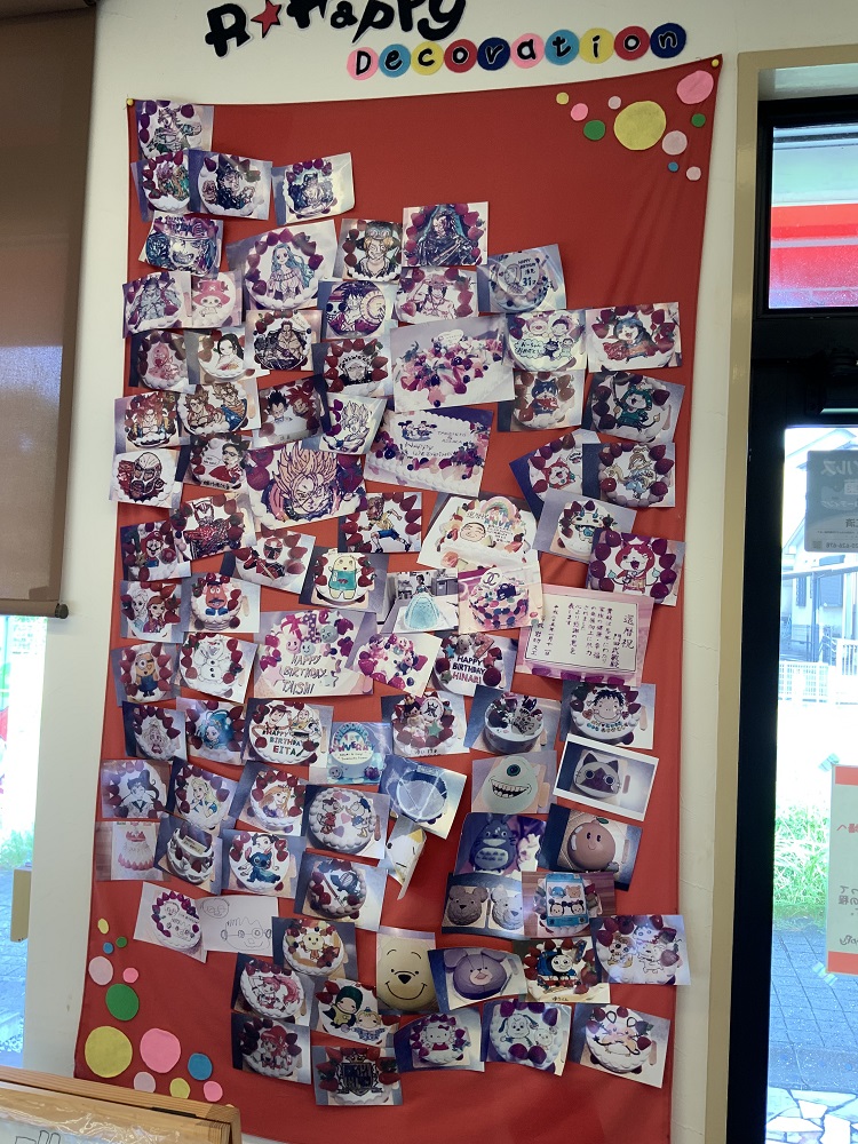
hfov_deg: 48.2
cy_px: 572
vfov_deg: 61.7
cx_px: 429
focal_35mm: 29
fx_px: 958
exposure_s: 1/120
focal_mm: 3
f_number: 1.8
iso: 64
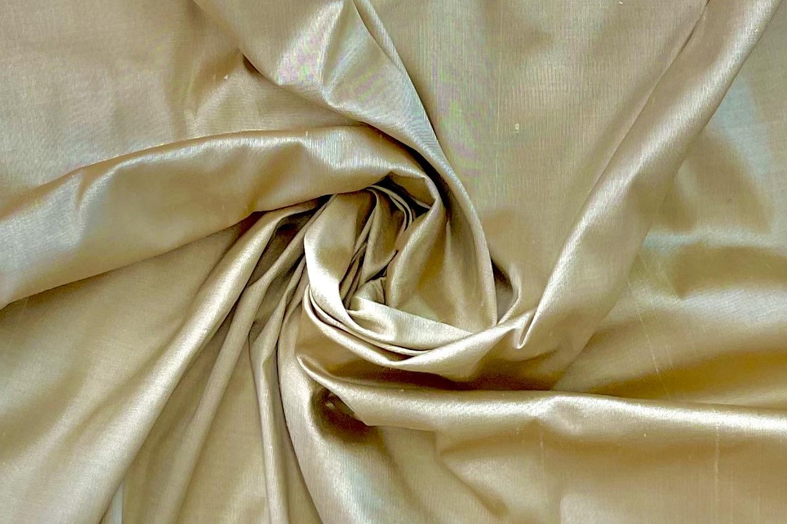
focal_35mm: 27
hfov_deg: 67.4
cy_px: 250
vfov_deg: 47.9
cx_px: 384
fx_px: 590
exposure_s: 1/120
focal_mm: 5.1
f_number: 1.6
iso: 100
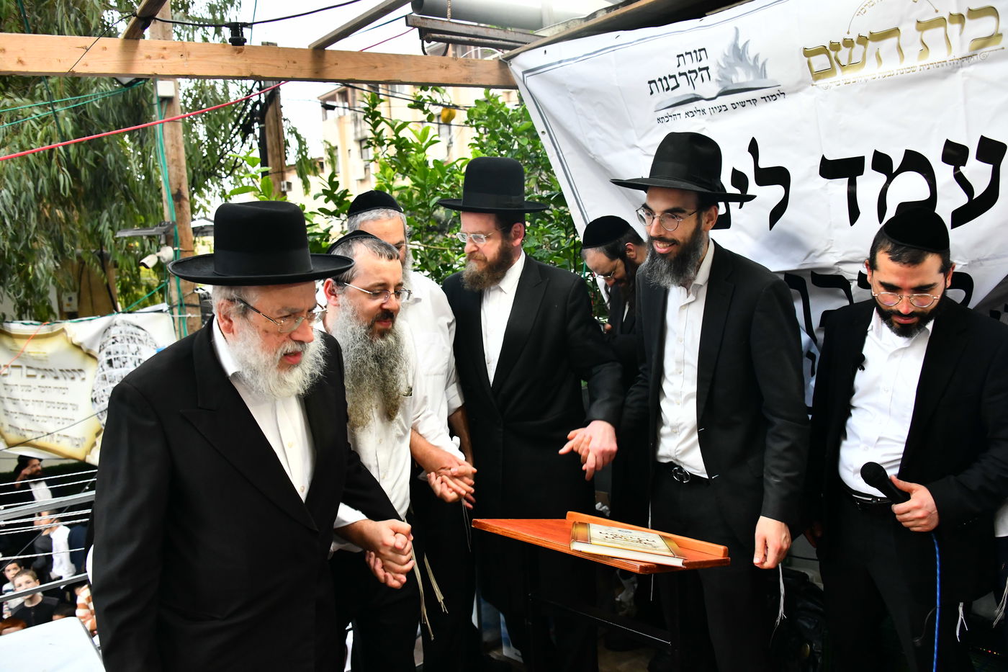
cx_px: 504
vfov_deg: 46.4
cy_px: 336
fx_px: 784
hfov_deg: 65.5
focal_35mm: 28
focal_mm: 28
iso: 2000
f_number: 5
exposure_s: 1/160
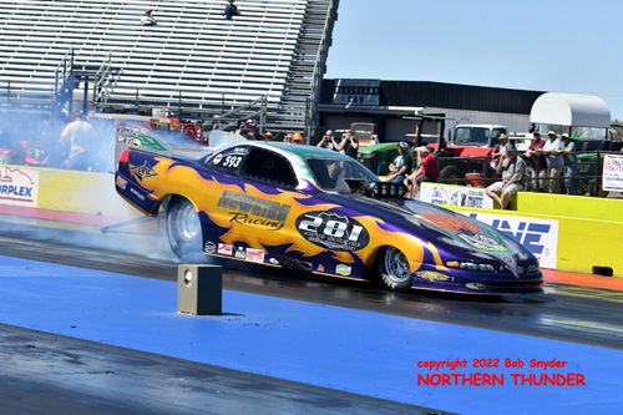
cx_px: 312
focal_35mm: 105
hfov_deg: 19.5
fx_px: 1816
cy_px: 208
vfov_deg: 13.0
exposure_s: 1/1250
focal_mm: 70
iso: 160
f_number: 5.6
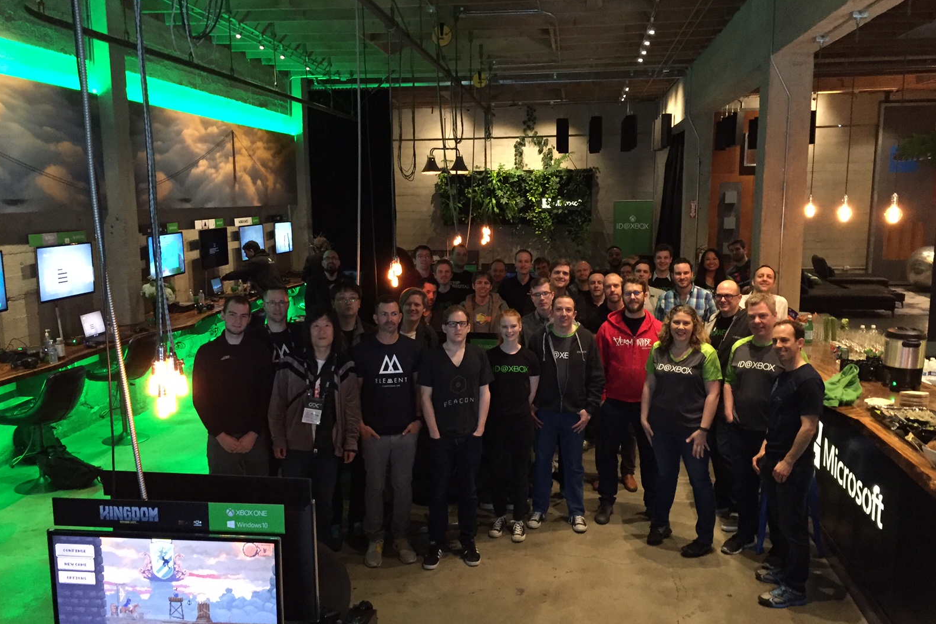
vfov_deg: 42.3
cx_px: 468
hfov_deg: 60.3
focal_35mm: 31
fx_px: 806
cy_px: 329
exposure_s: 1/15
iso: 320
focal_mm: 4.15
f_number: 2.2
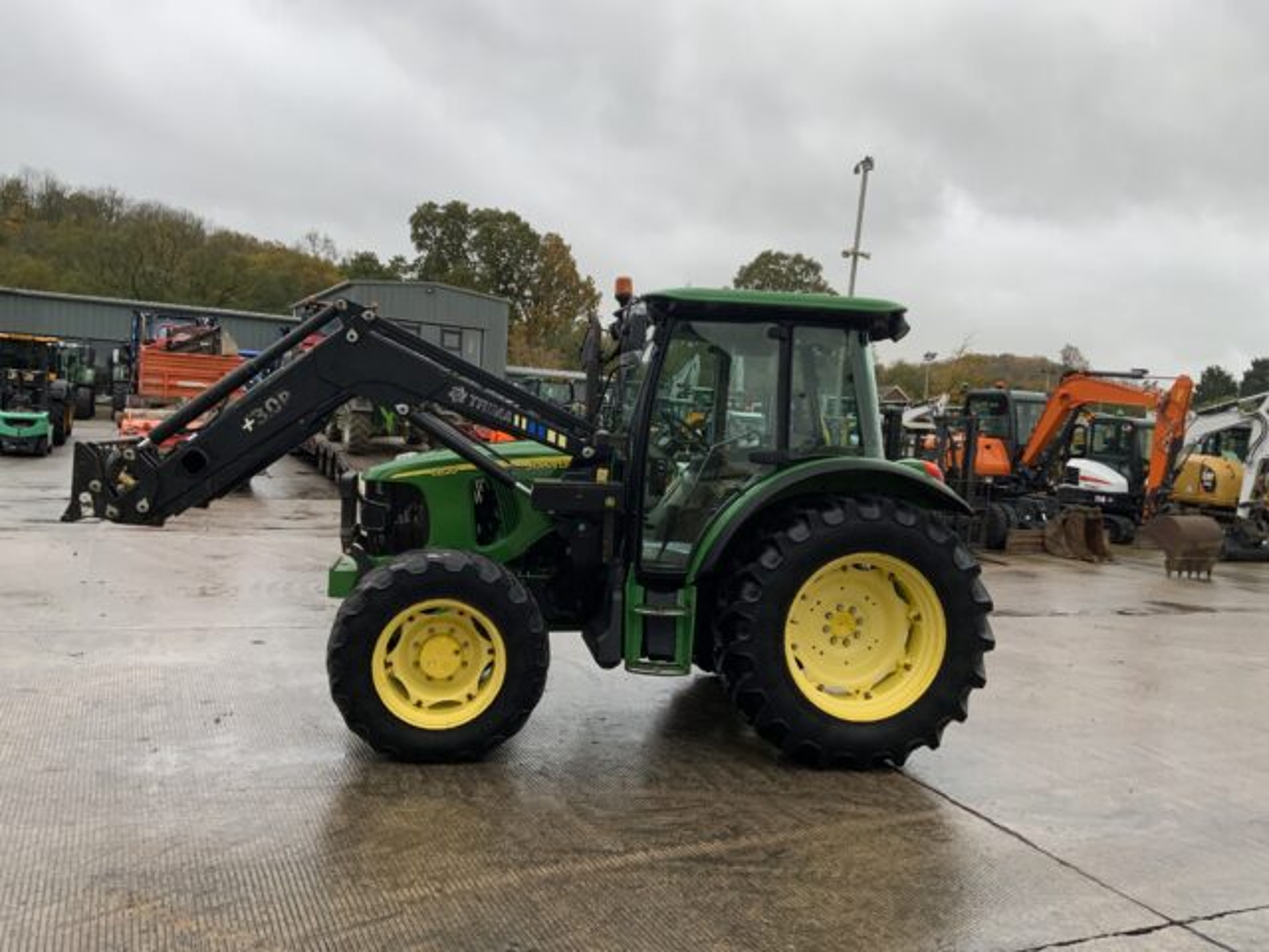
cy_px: 476
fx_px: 1063
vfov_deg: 48.2
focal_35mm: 29
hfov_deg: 61.7
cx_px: 634
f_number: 1.8
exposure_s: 1/122
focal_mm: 3
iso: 50
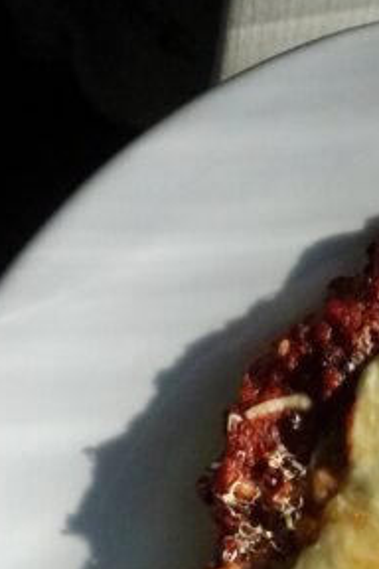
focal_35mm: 144
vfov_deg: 13.2
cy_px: 956
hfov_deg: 9.3
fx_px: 2270
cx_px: 522
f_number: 9
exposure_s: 1/4000
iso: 2500
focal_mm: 27
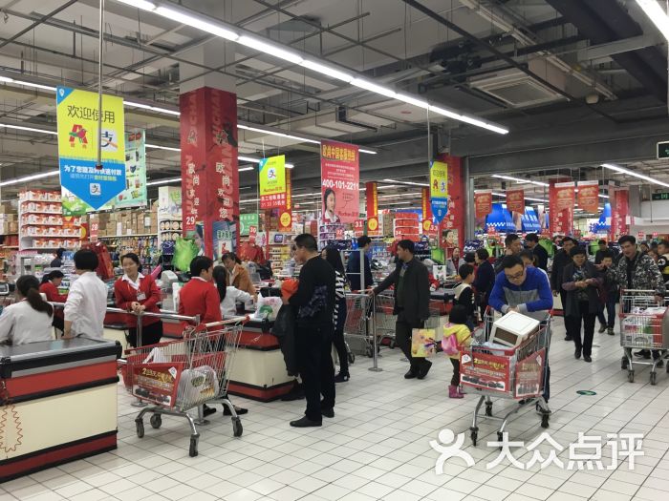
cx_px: 334
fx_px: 560
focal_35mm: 29
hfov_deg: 61.7
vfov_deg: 48.2
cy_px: 250
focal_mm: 4.15
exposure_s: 1/33
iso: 80
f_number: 2.2
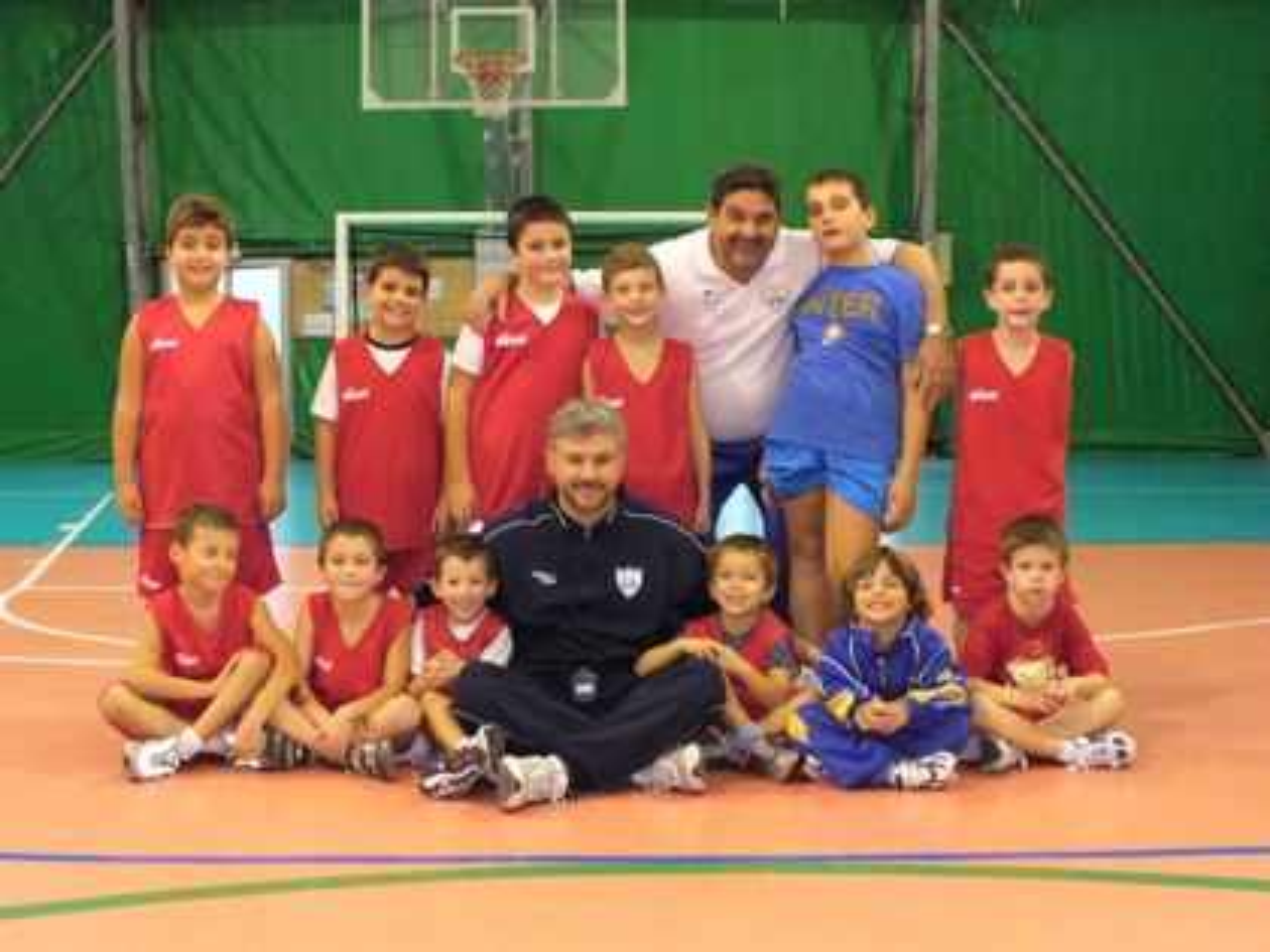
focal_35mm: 46
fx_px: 1688
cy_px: 476
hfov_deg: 41.2
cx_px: 635
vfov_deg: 31.5
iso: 400
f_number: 2.8
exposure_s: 1/30
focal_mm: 6.1
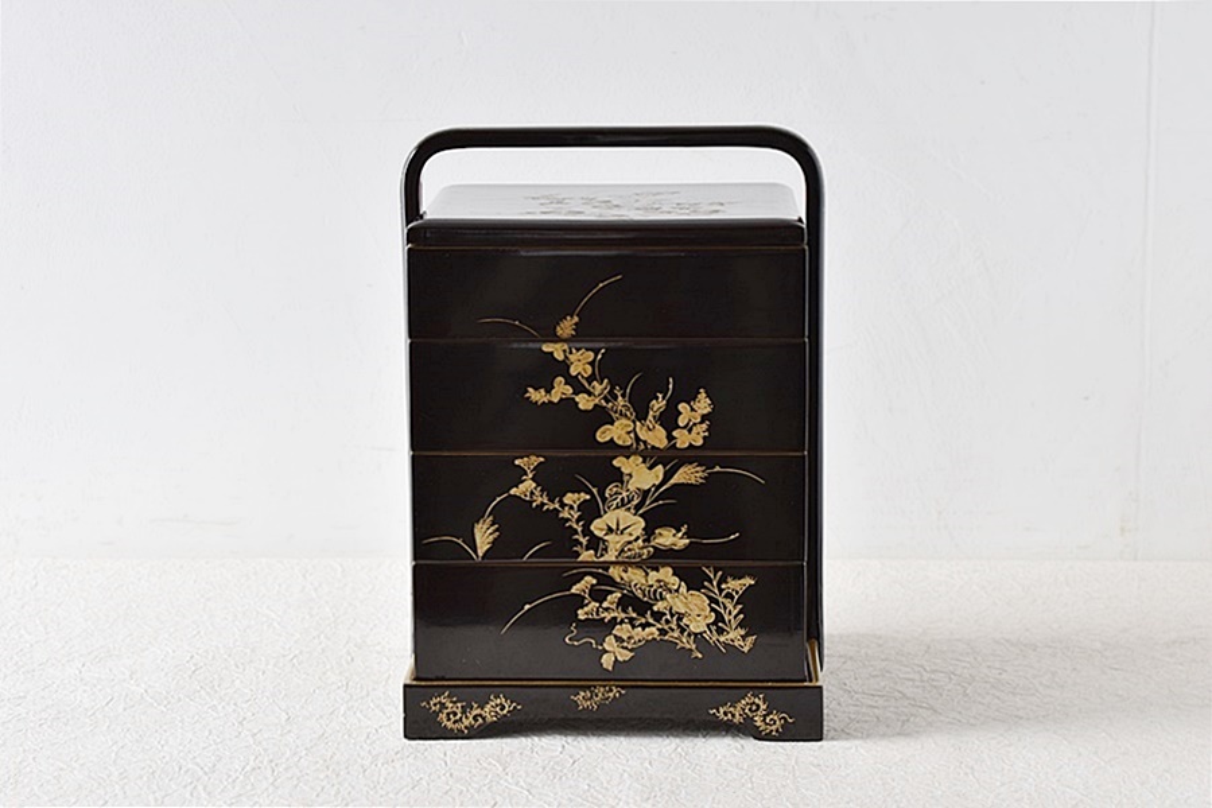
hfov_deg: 24.6
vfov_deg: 16.6
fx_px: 2777
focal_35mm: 82
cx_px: 606
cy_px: 404
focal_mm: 55
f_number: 5.6
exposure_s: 1/8
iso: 200
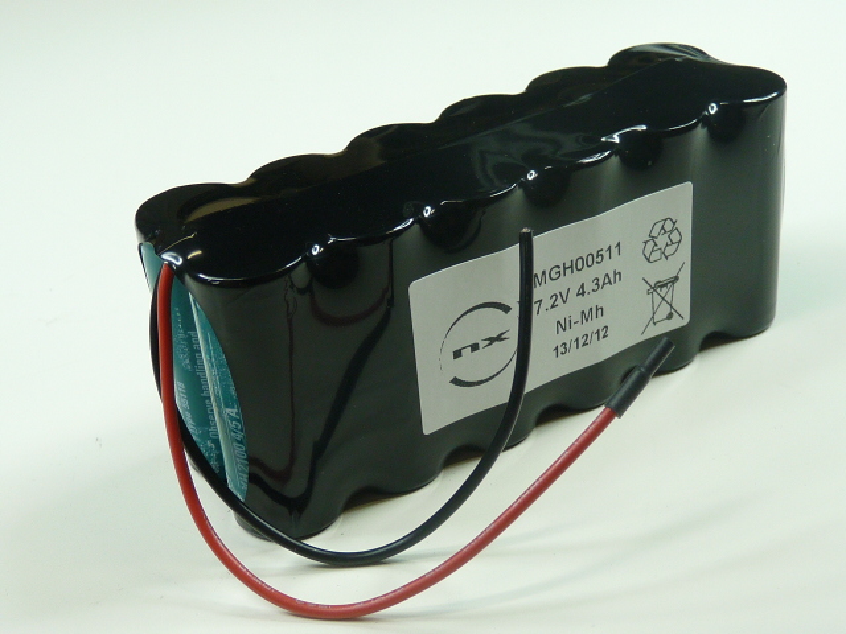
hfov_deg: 38.2
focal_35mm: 50
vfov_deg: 29.1
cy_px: 317
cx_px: 423
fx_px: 1222
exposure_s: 1/30
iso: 100
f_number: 2.8
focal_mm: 5
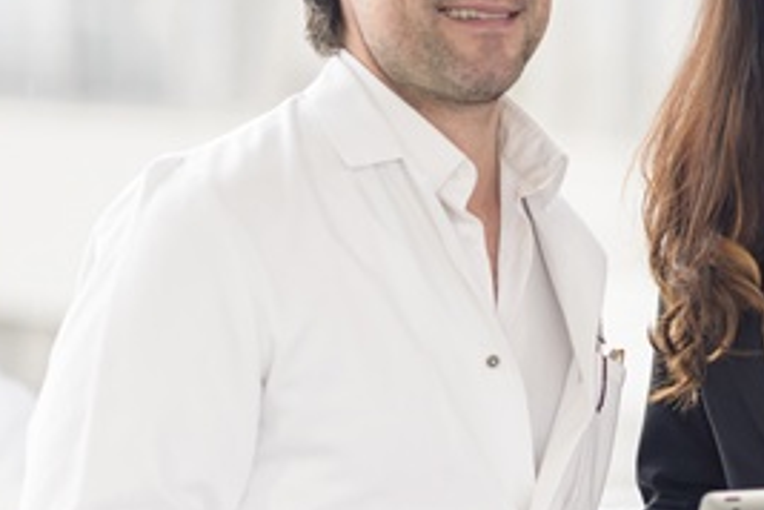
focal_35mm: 239
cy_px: 209
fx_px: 5072
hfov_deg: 8.5
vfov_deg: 5.7
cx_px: 864
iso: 400
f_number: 2
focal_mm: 85
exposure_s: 1/160
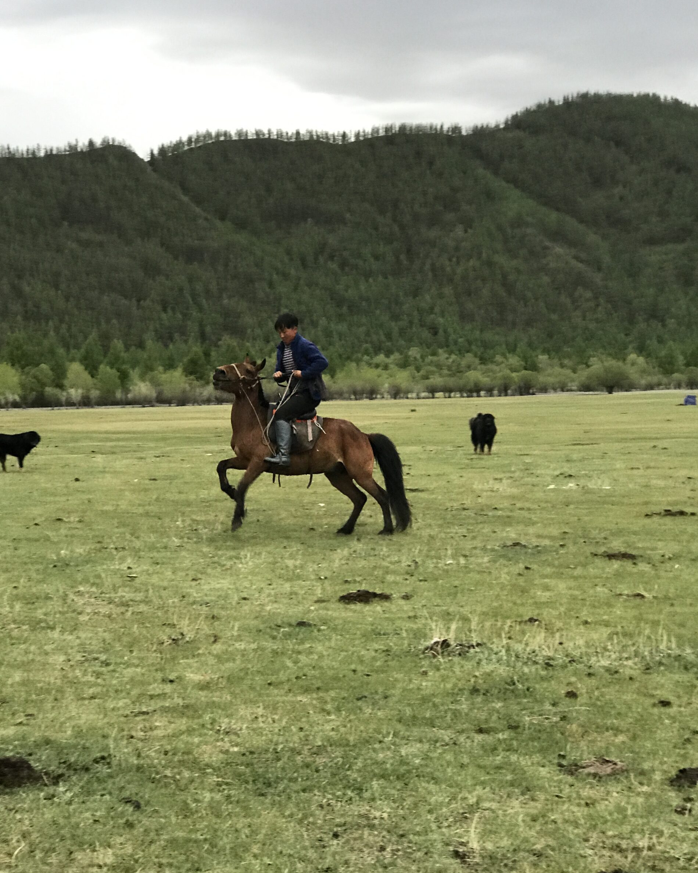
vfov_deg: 31.4
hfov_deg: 25.4
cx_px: 347
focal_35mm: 60
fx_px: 1549
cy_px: 469
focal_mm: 6.6
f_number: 2.8
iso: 100
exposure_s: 1/50
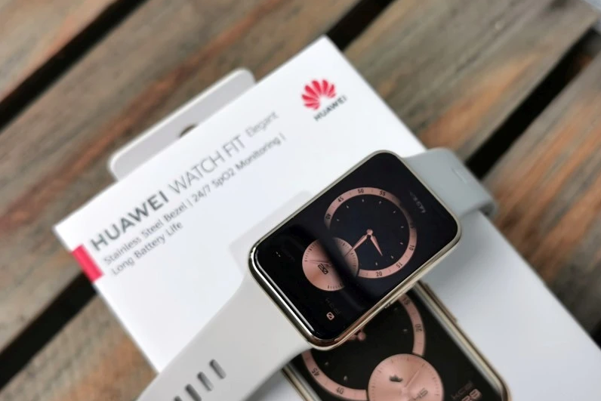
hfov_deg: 42.7
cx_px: 301
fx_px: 768
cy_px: 205
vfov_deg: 29.3
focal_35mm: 46
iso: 50
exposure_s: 1/623
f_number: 1.6
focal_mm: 5.56
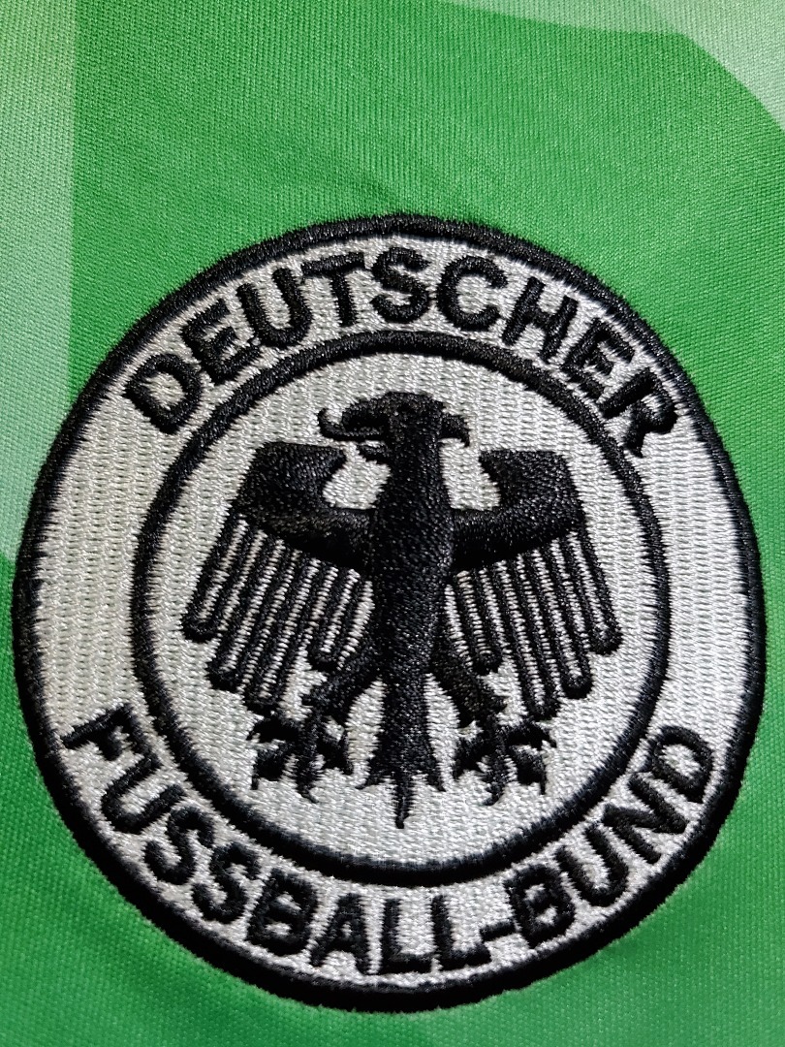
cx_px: 392
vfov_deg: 67.3
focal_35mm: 26
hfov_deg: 53.1
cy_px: 524
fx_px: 786
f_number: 1.5
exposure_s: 1/50
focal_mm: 4.3
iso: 500
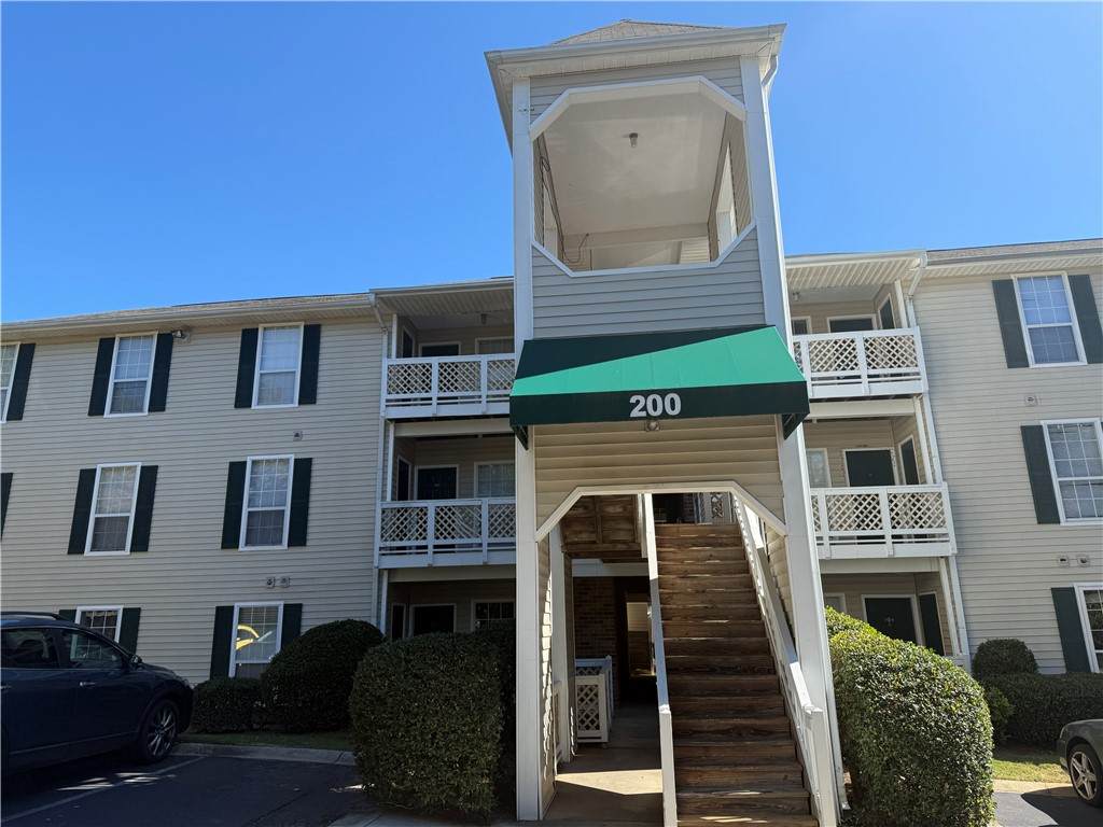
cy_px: 414
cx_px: 552
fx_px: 765
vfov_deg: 56.8
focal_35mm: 24
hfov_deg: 71.6
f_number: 1.78
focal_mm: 6.76
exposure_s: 1/1855
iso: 80
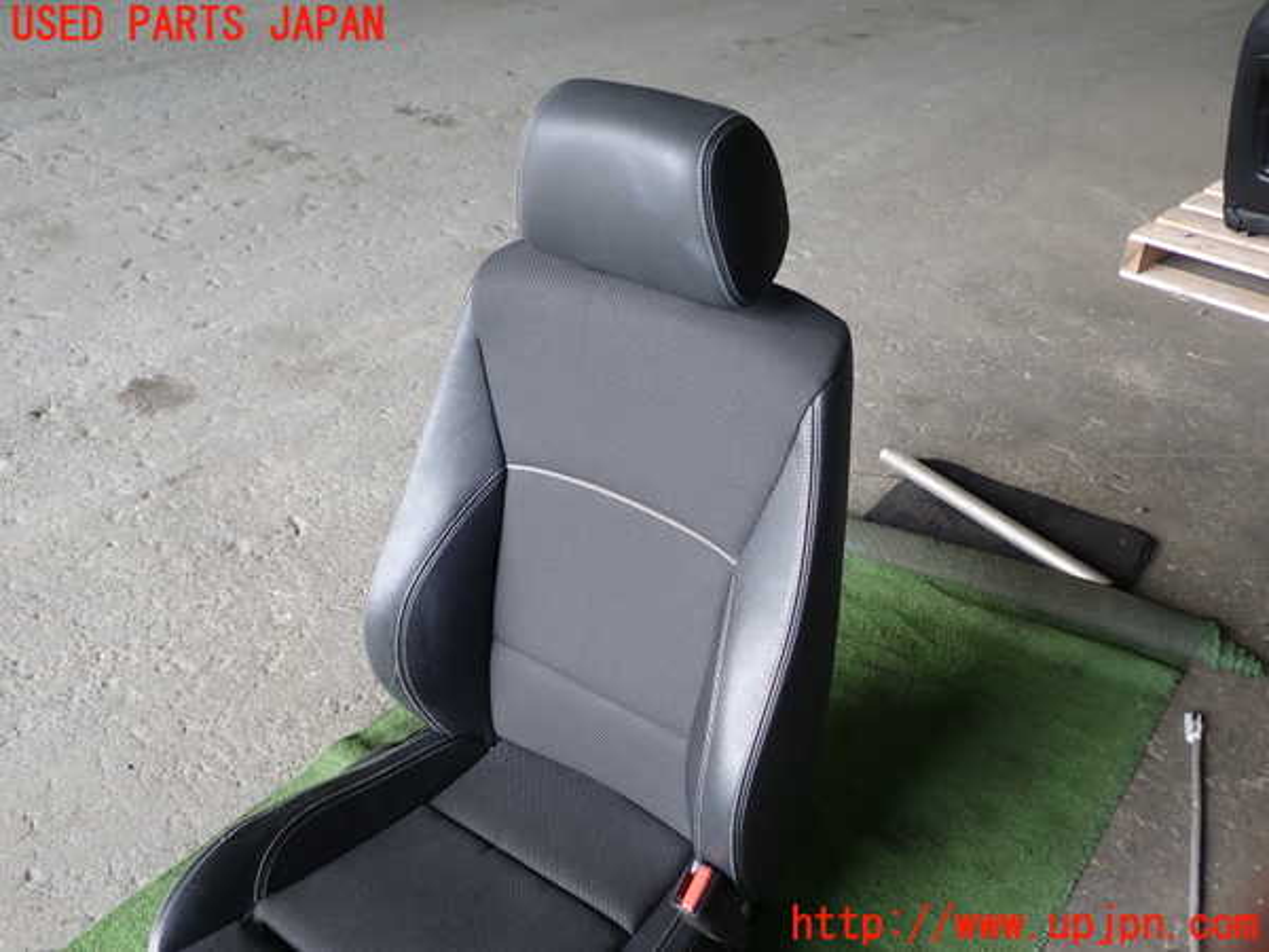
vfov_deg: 44.2
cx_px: 634
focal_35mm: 32
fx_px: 1173
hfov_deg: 56.8
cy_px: 476
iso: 125
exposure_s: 1/60
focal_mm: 5.79
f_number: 2.4
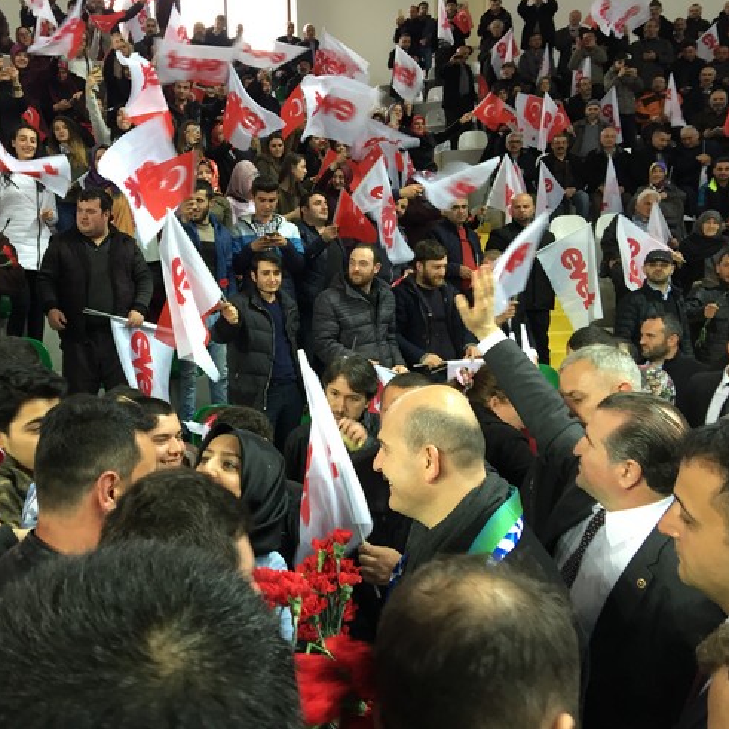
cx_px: 242
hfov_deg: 46.5
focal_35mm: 35
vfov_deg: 47.2
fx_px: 834
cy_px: 358
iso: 125
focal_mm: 4.15
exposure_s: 1/33
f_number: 2.2
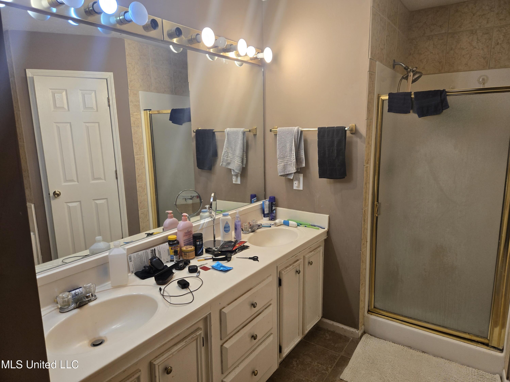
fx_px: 339
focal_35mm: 23
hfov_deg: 73.9
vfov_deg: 58.9
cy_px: 191
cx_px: 255
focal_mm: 5.4
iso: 80
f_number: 1.8
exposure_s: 1/120
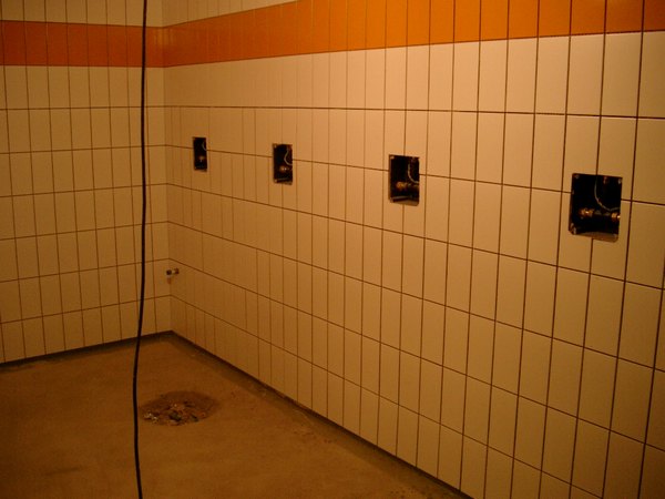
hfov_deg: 50.1
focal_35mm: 37
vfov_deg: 38.7
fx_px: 711
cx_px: 332
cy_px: 250
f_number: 2.6
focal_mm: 7.6
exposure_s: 1/40
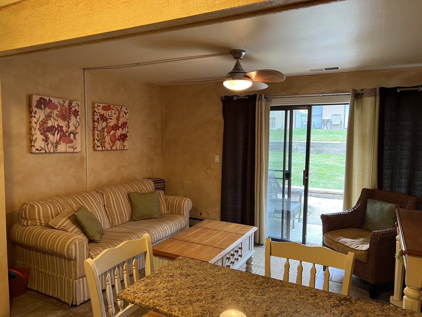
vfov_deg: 53.1
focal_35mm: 26
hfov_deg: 67.3
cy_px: 158
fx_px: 317
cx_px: 211
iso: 200
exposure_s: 1/60
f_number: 1.5
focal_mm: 5.7
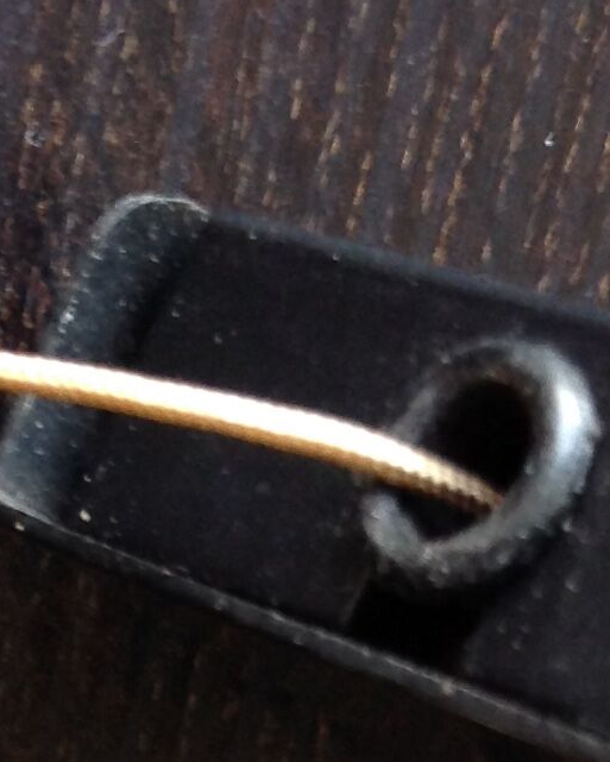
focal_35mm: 138
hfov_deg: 11.0
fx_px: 3114
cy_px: 1519
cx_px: -132
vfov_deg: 12.3
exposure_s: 1/15
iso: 100
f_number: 2.4
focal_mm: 4.28
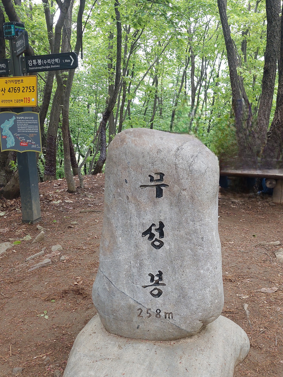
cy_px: 175
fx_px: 392
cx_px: 152
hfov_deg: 39.6
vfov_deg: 51.3
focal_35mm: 36
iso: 64
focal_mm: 5.23
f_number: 1.8
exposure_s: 1/100
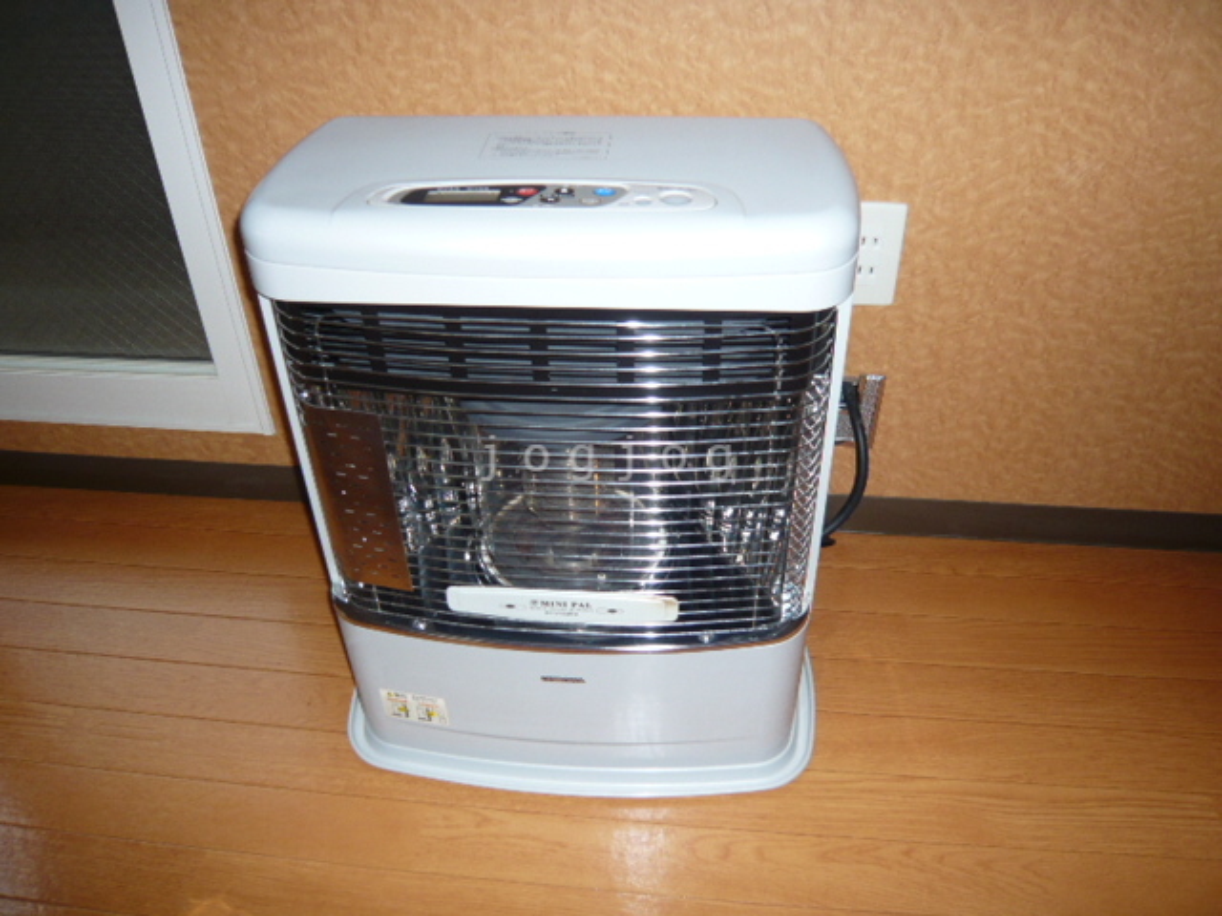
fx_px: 988
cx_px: 611
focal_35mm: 28
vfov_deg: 49.7
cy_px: 458
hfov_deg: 63.4
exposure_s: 1/30
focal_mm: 4.6
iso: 100
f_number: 2.8
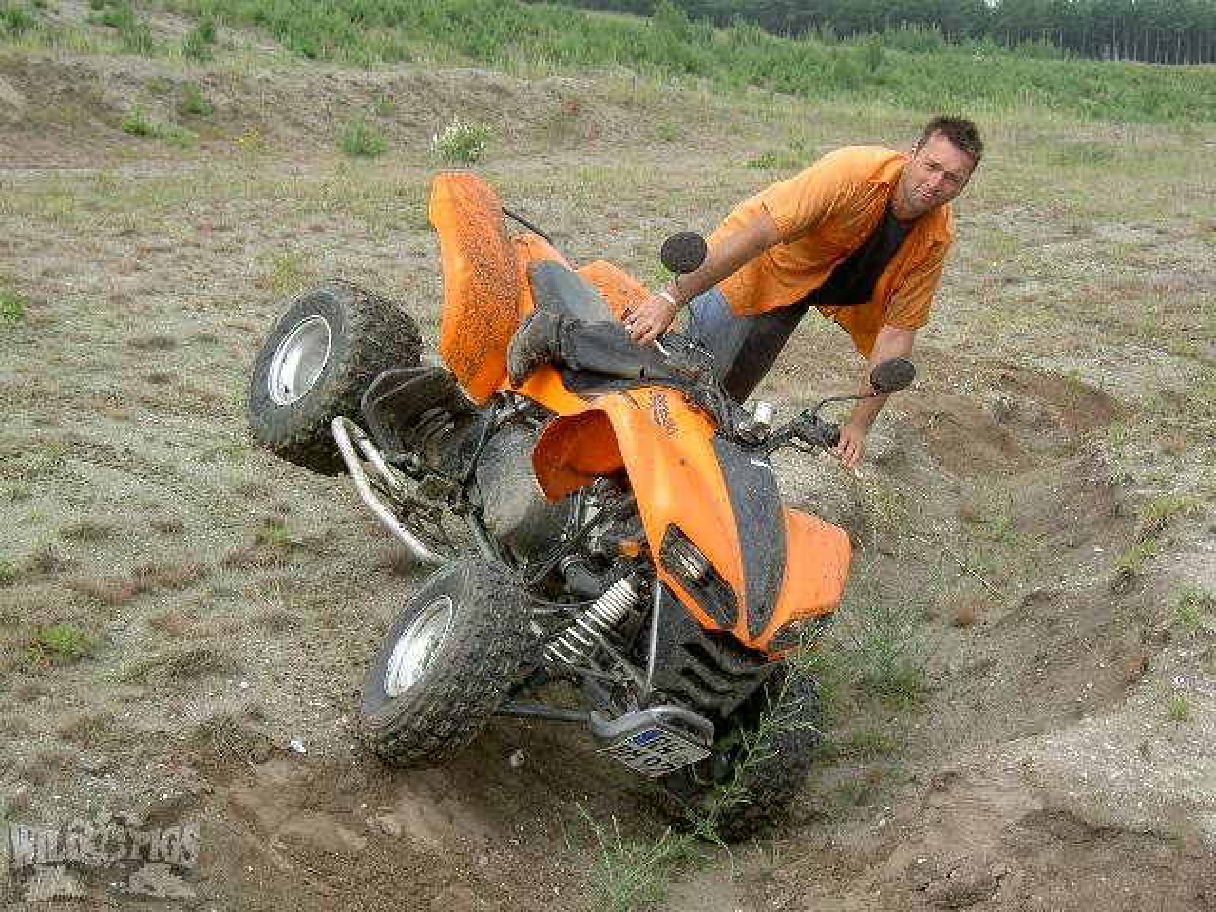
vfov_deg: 26.6
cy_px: 456
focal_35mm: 55
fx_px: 1932
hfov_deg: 34.9
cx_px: 608
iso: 50
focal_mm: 11.3
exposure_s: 1/320
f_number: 3.3
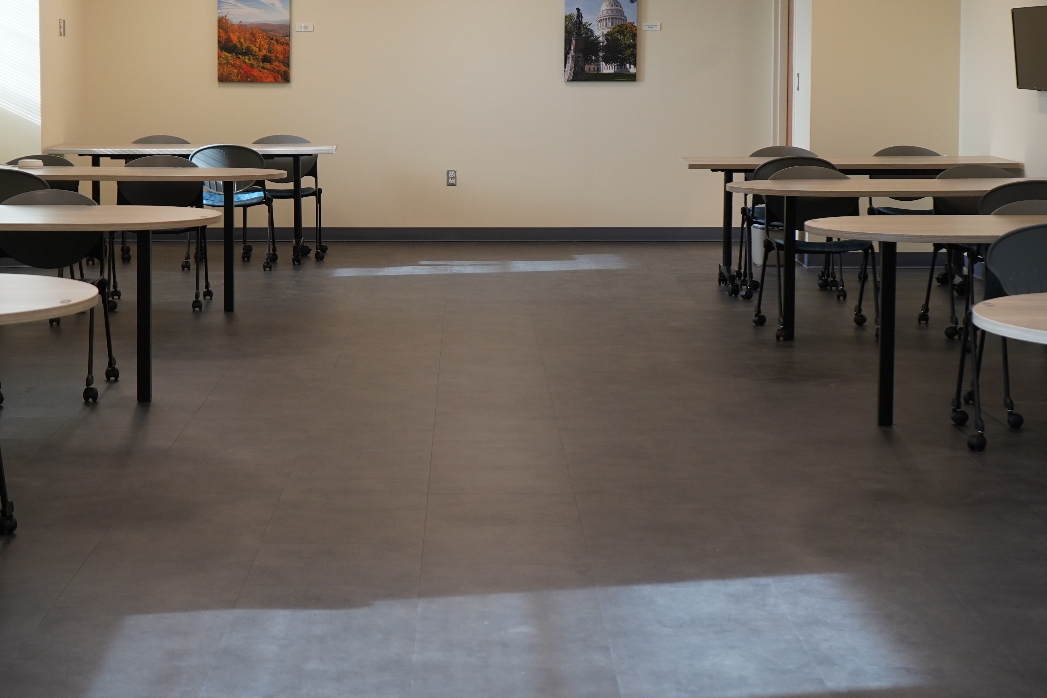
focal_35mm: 70
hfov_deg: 28.8
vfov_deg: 19.4
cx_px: 424
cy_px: 257
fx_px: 2036
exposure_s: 1/160
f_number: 4.5
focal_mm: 45
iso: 800
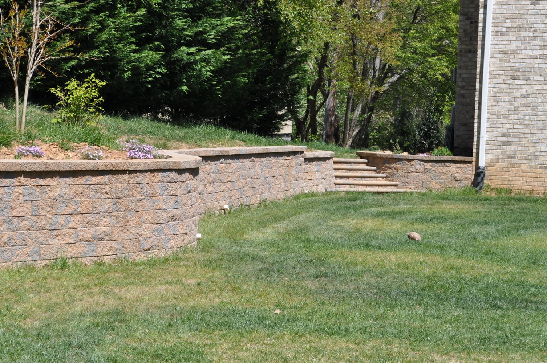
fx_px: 1252
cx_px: 274
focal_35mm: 82
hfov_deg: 24.6
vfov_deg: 16.5
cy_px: 182
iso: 200
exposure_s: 1/320
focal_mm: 55
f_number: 9
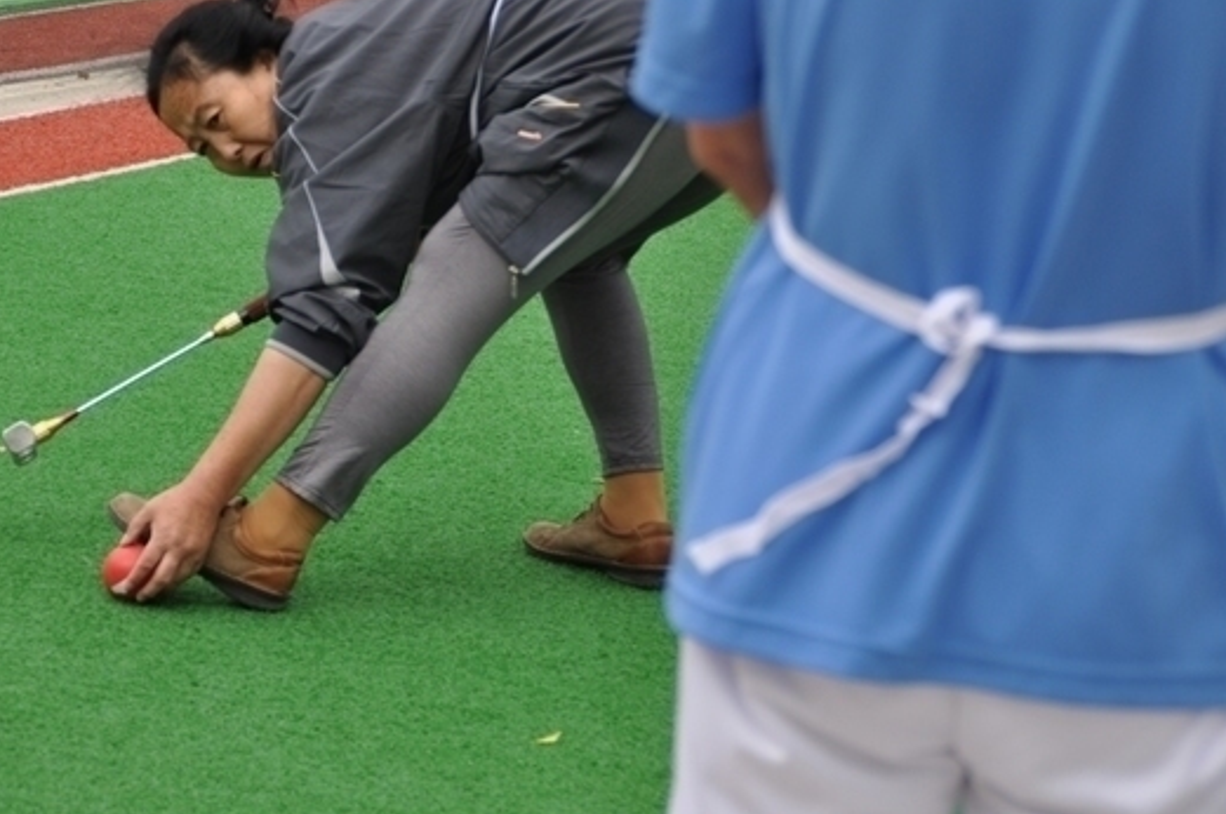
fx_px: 4796
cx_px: 405
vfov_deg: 9.7
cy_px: 309
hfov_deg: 14.5
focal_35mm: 141
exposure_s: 1/500
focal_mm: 70
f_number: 5.6
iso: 200
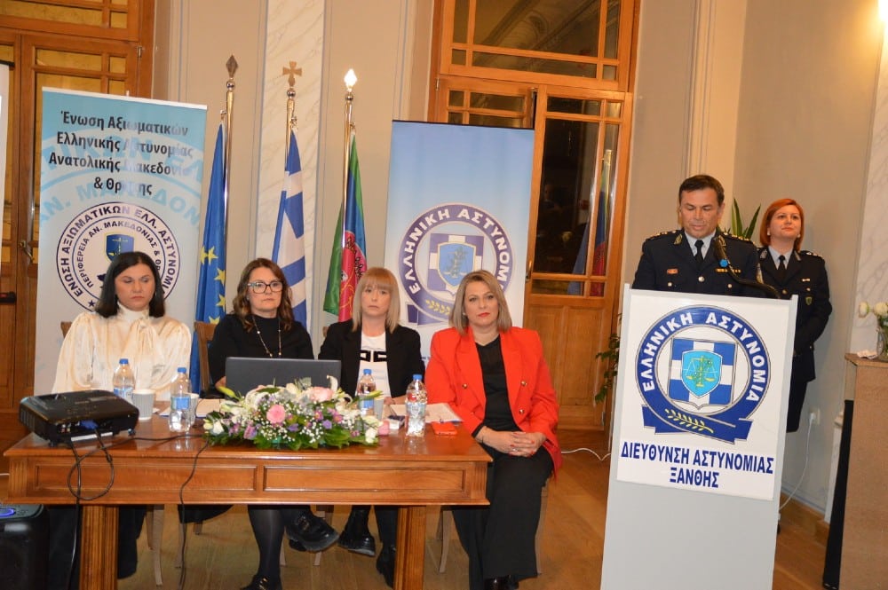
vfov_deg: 41.6
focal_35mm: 32
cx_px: 444
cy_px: 295
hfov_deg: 59.5
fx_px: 776
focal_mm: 21
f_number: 3
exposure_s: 1/60
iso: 1800
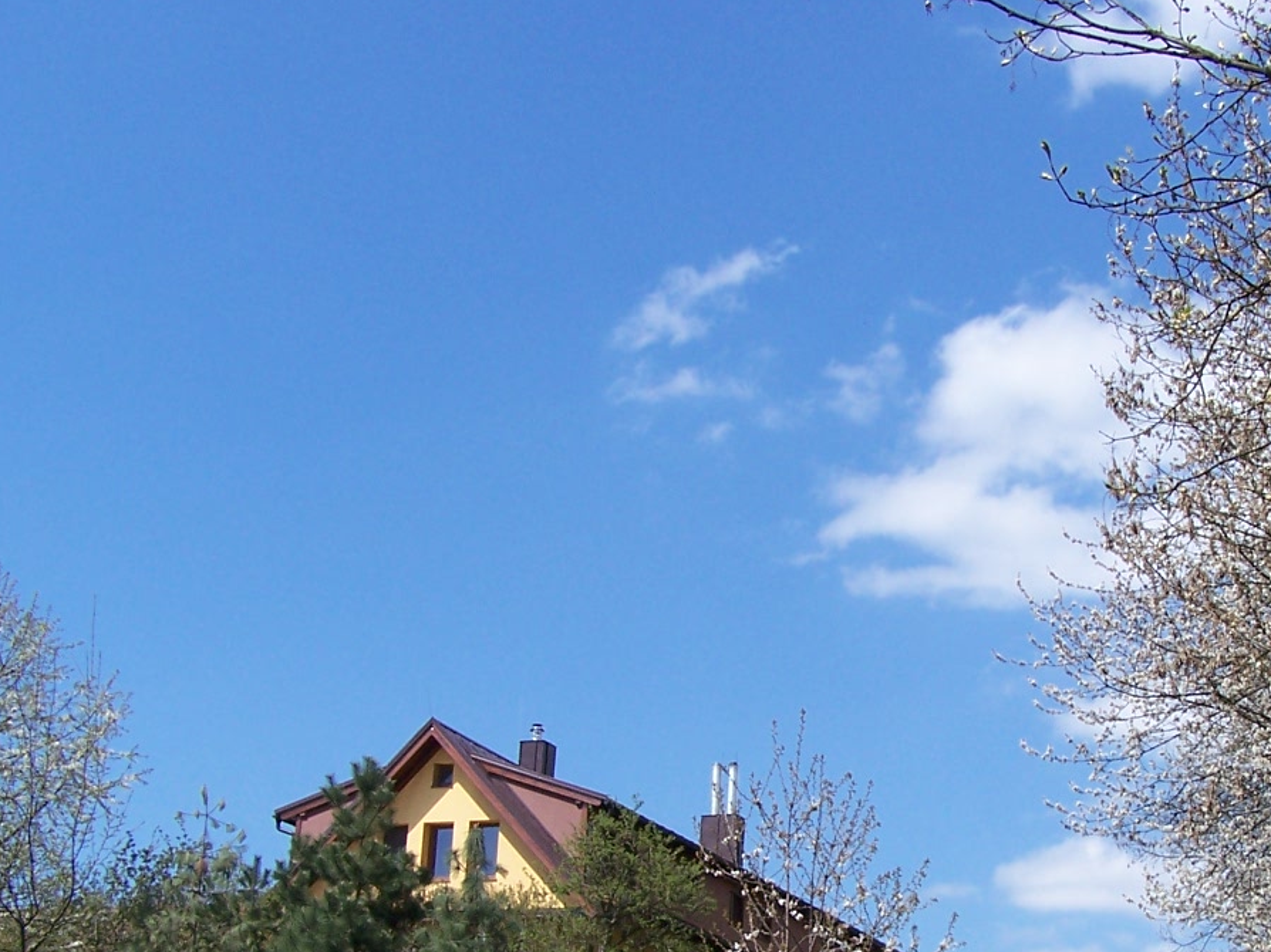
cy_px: 780
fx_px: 2423
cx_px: 988
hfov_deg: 28.8
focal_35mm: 66
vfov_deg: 21.9
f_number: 4
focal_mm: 6.3
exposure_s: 1/750
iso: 80
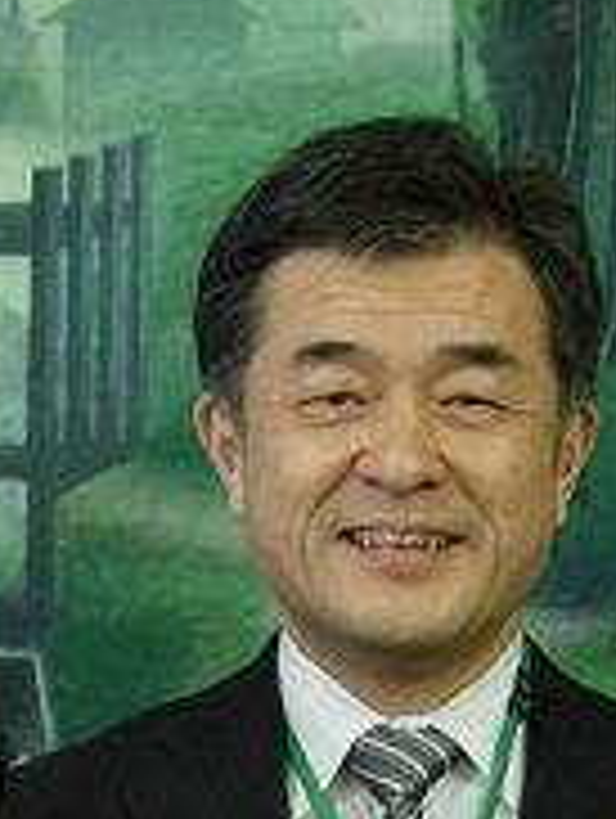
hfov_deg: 9.4
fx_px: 3740
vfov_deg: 12.3
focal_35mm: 158
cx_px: 382
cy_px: 918
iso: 50
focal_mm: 7.5
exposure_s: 1/11.3
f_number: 2.7
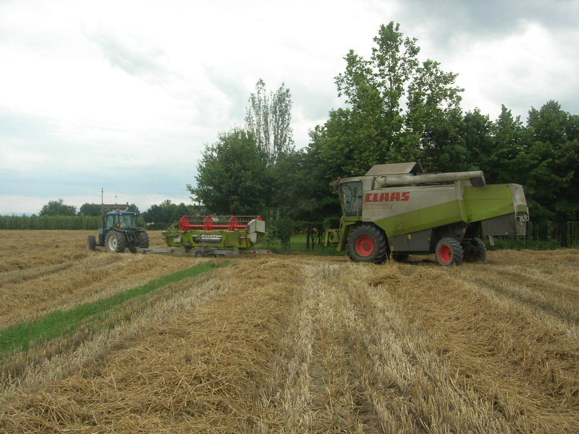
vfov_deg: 37.7
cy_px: 217
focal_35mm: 38
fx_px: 636
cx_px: 290
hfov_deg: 49.0
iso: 64
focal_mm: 7.8
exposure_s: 1/208
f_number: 4.8
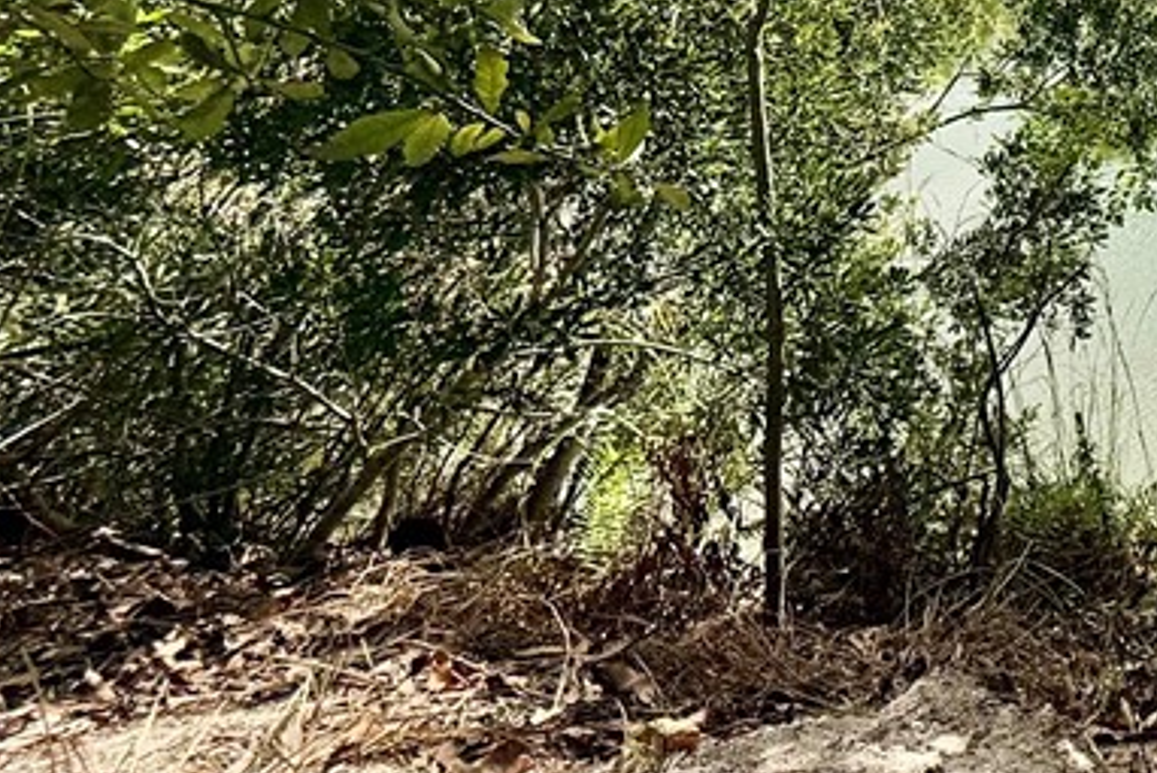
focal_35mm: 39
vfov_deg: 28.5
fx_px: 1254
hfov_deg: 35.7
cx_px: 1463
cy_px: -212
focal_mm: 2.22
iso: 64
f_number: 2.2
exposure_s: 1/2410
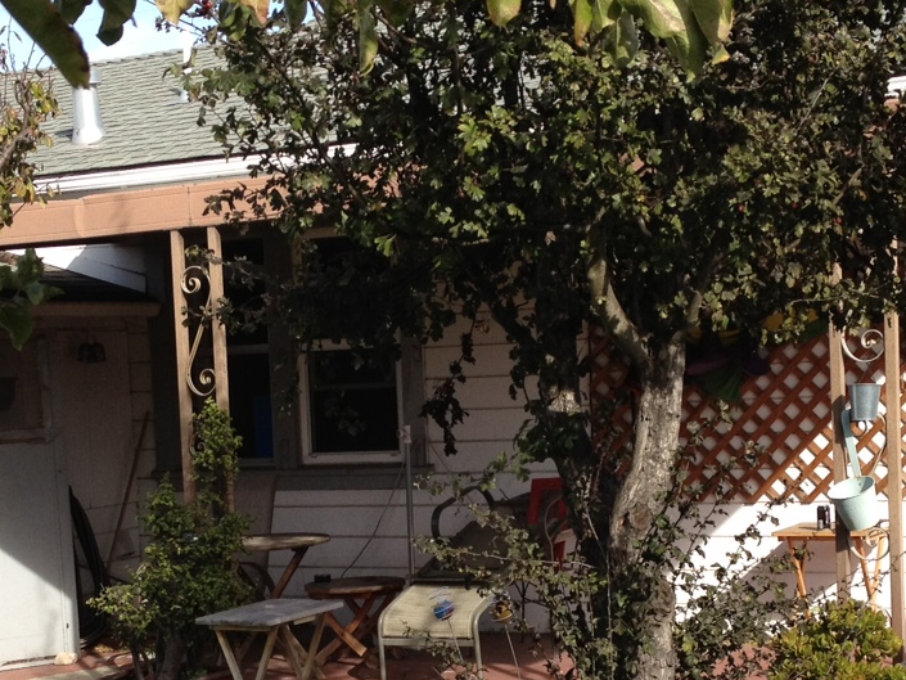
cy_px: 509
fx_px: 2120
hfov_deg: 24.1
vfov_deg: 18.1
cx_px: 490
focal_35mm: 81
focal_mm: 4.28
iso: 64
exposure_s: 1/968
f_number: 2.4
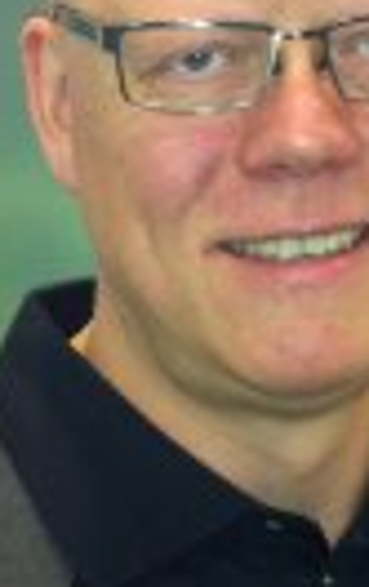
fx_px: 2019
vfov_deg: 16.5
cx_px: 271
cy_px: 218
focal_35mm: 126
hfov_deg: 10.4
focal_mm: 3.85
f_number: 2.8
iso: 125
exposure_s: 1/15
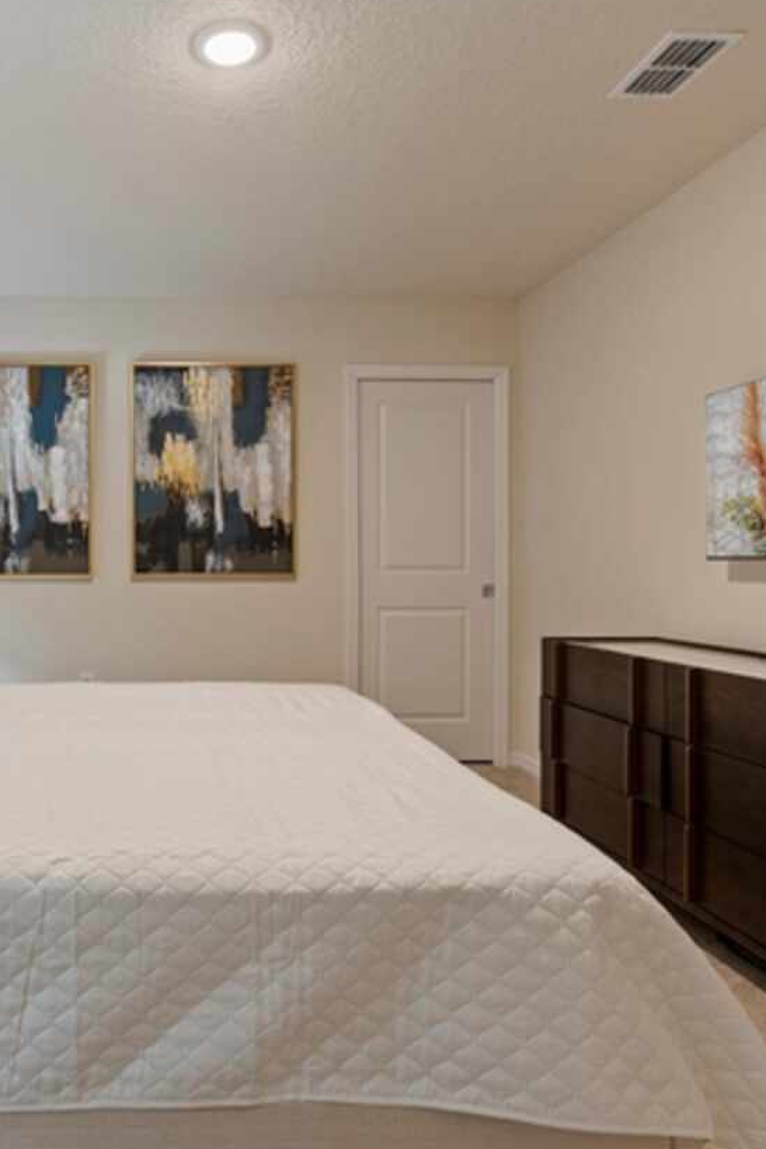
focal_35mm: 25
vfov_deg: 71.5
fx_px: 798
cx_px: 178
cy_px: 578
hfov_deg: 49.0
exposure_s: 1.3
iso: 500
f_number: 8
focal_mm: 16
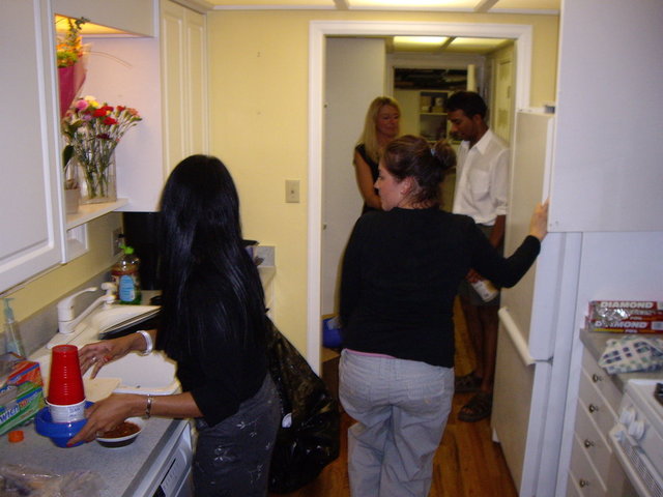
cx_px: 332
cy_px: 248
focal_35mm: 38
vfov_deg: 37.7
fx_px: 728
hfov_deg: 49.0
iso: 200
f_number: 2.7
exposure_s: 1/40
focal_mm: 6.2
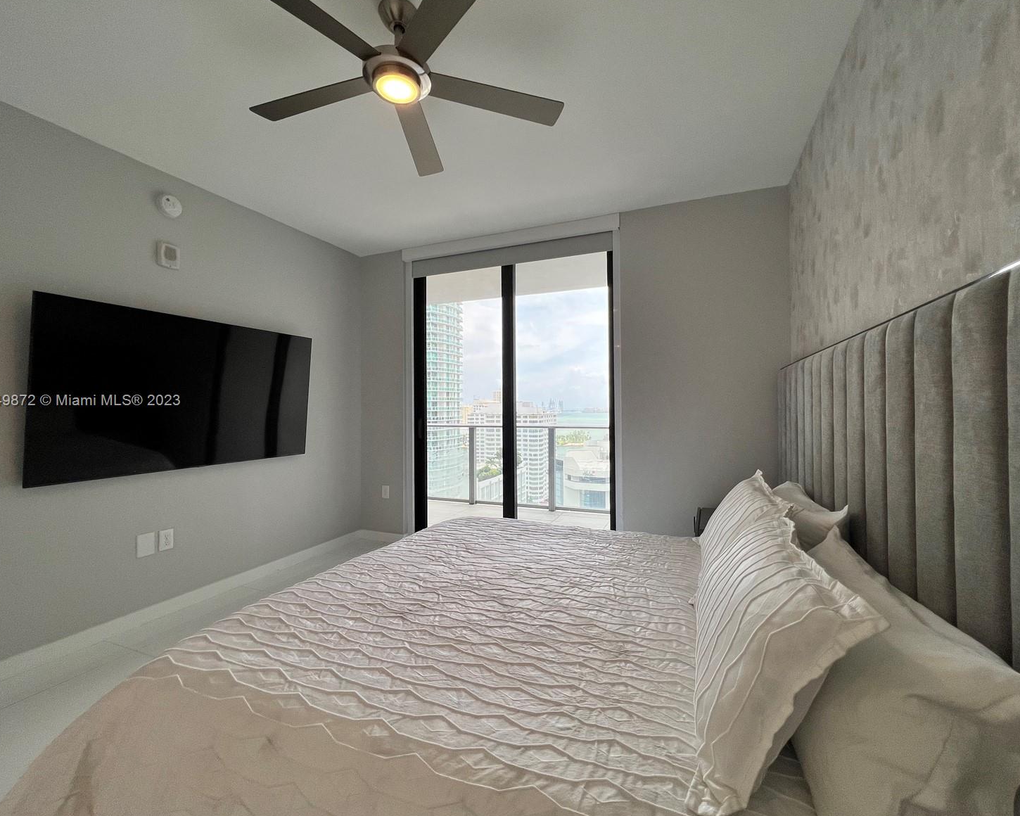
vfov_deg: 88.0
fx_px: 423
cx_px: 518
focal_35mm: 14
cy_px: 402
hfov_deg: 100.7
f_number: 1.8
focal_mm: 1.57
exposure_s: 1/120
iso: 40
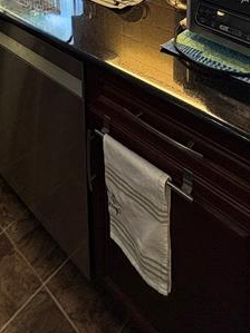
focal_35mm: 36
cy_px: -81
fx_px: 347
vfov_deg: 36.9
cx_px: 33
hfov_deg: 37.5
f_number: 2.2
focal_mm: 2.22
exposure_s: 1/120
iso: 160
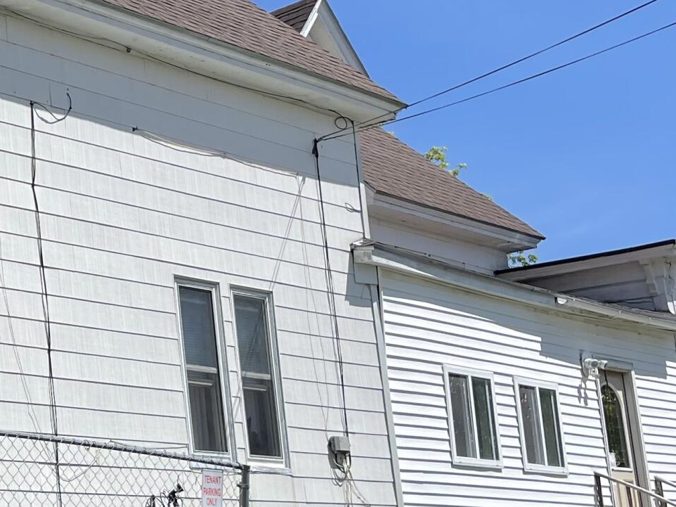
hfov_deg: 22.7
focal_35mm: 78
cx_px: -170
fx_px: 1523
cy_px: 233
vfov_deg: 18.9
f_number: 1.6
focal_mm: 5.1
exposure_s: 1/4348
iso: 32
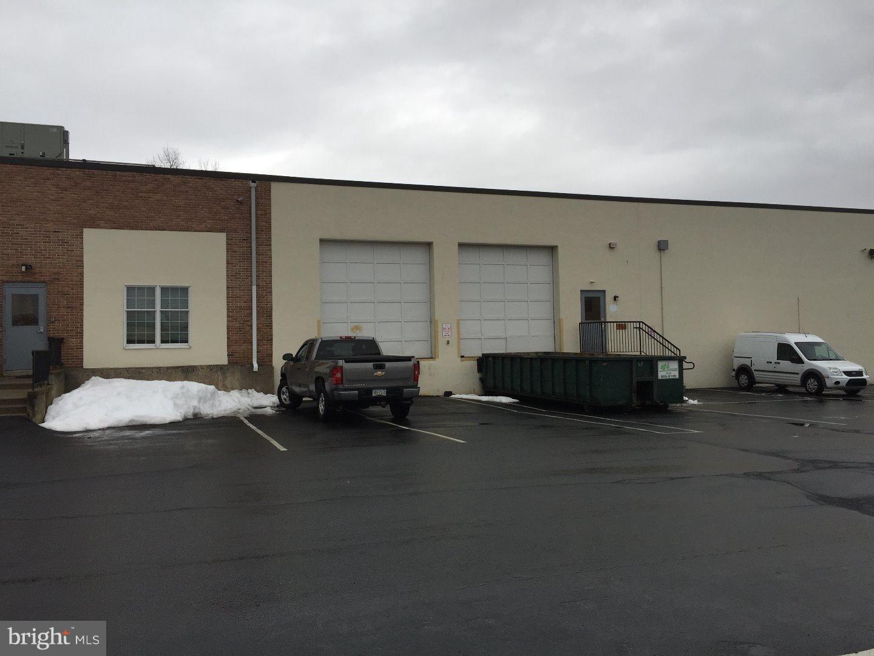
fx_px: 732
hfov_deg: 61.7
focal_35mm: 29
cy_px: 328
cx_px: 437
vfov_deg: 48.2
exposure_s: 1/507
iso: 32
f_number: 2.2
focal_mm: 4.15
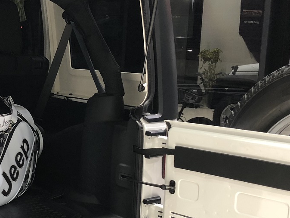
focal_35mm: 67
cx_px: 48
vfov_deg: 21.8
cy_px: 149
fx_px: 562
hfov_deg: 28.2
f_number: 1.8
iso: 40
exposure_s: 1/23
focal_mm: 3.99
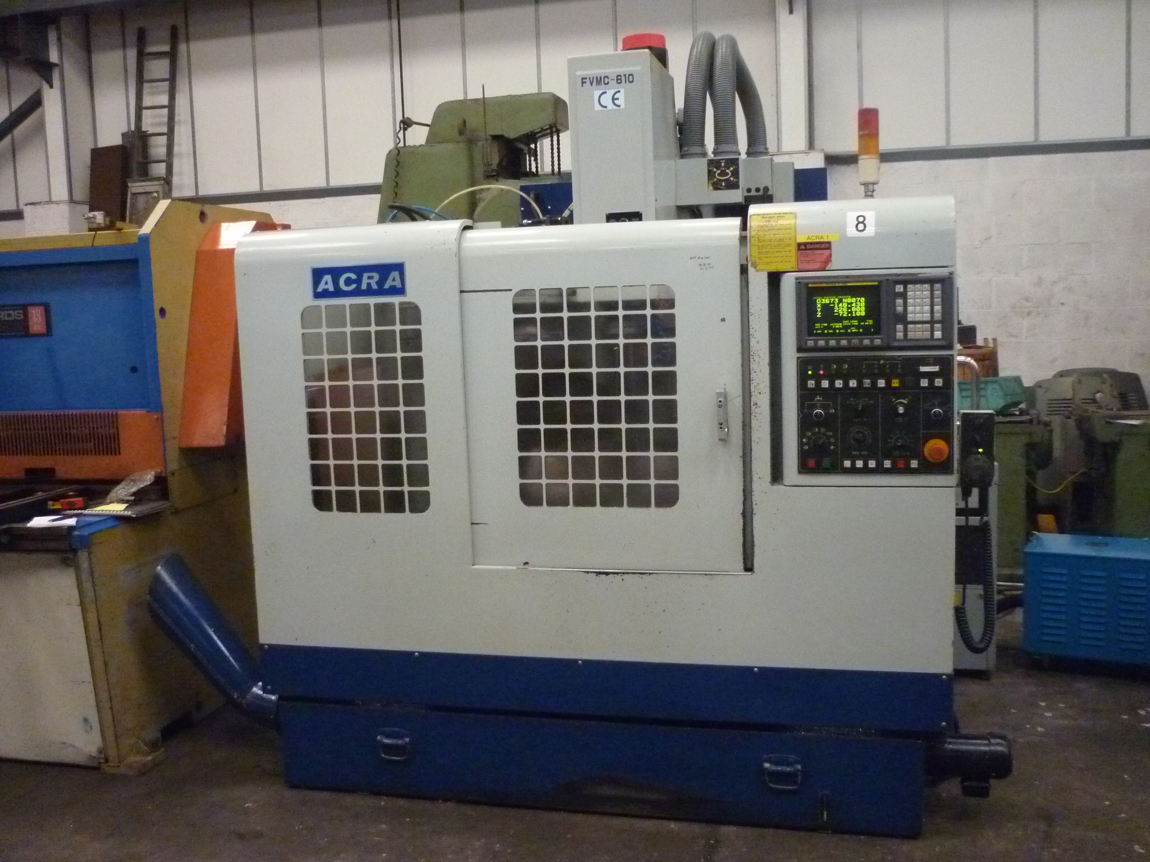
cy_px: 431
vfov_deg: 42.9
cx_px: 575
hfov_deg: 55.4
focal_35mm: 33
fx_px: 1096
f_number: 2.8
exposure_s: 1/25
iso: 800
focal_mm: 5.5
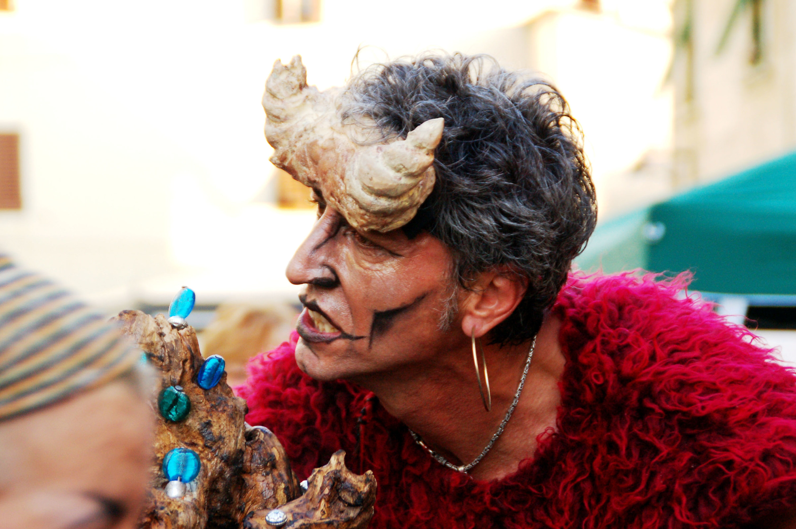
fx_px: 3148
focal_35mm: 142
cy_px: 264
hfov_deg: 14.4
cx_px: 398
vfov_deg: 9.6
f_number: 5.6
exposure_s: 1/100
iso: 800
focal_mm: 95
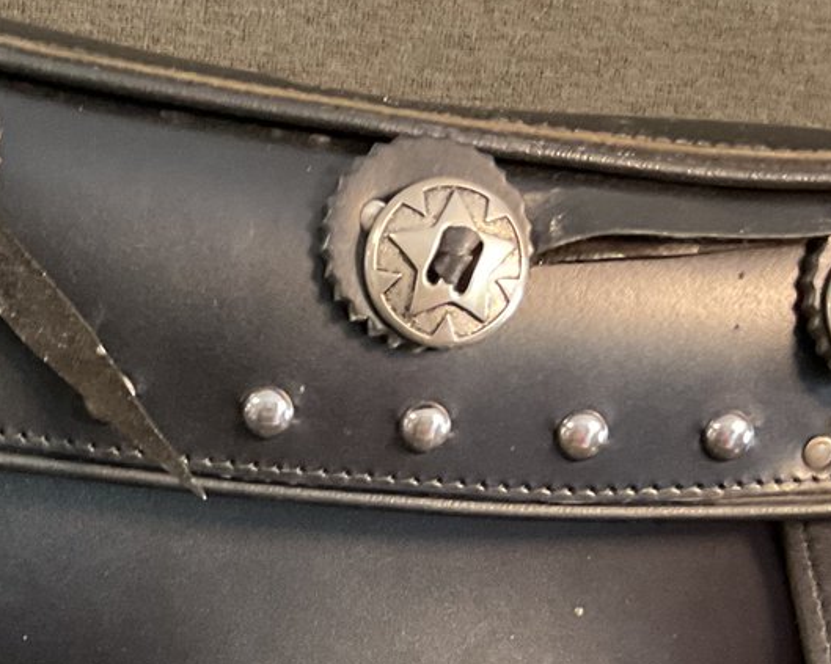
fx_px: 1992
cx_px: 78
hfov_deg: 23.0
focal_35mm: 81
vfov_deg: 17.9
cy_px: 822
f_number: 1.8
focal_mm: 3
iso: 400
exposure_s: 1/25
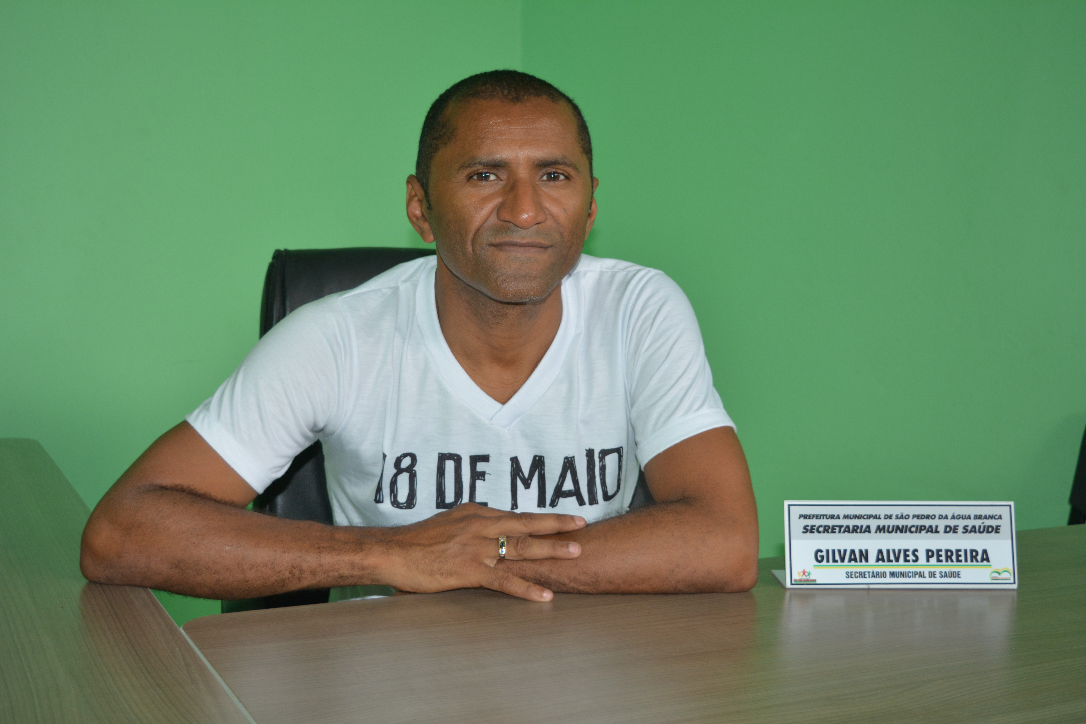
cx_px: 541
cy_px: 364
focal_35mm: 48
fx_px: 1433
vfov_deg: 28.4
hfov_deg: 41.5
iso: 400
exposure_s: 1/80
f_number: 4.2
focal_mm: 31
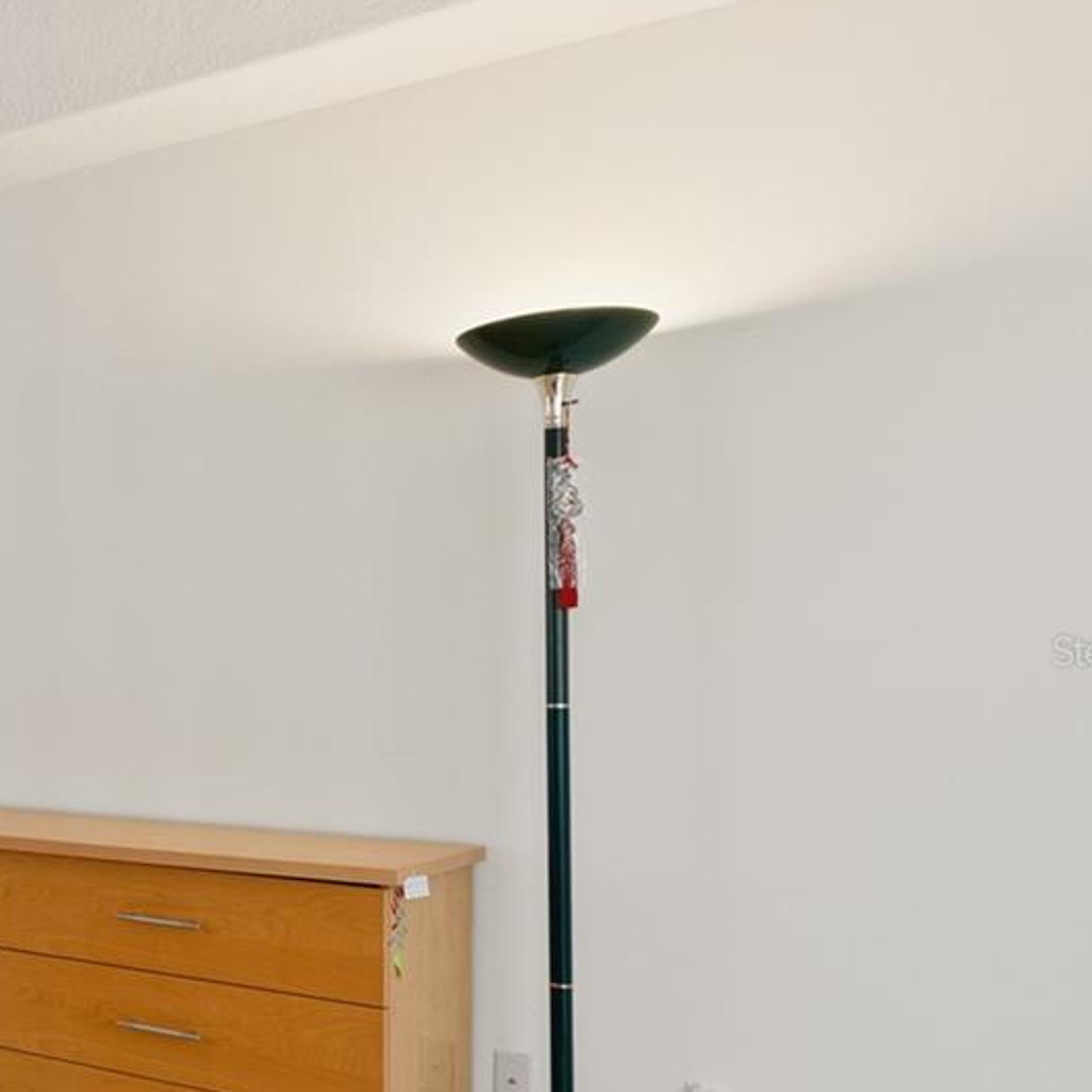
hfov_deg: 30.1
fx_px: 1463
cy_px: 650
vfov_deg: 40.8
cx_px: -409
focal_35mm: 41
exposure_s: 1/15
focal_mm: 16
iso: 2000
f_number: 8
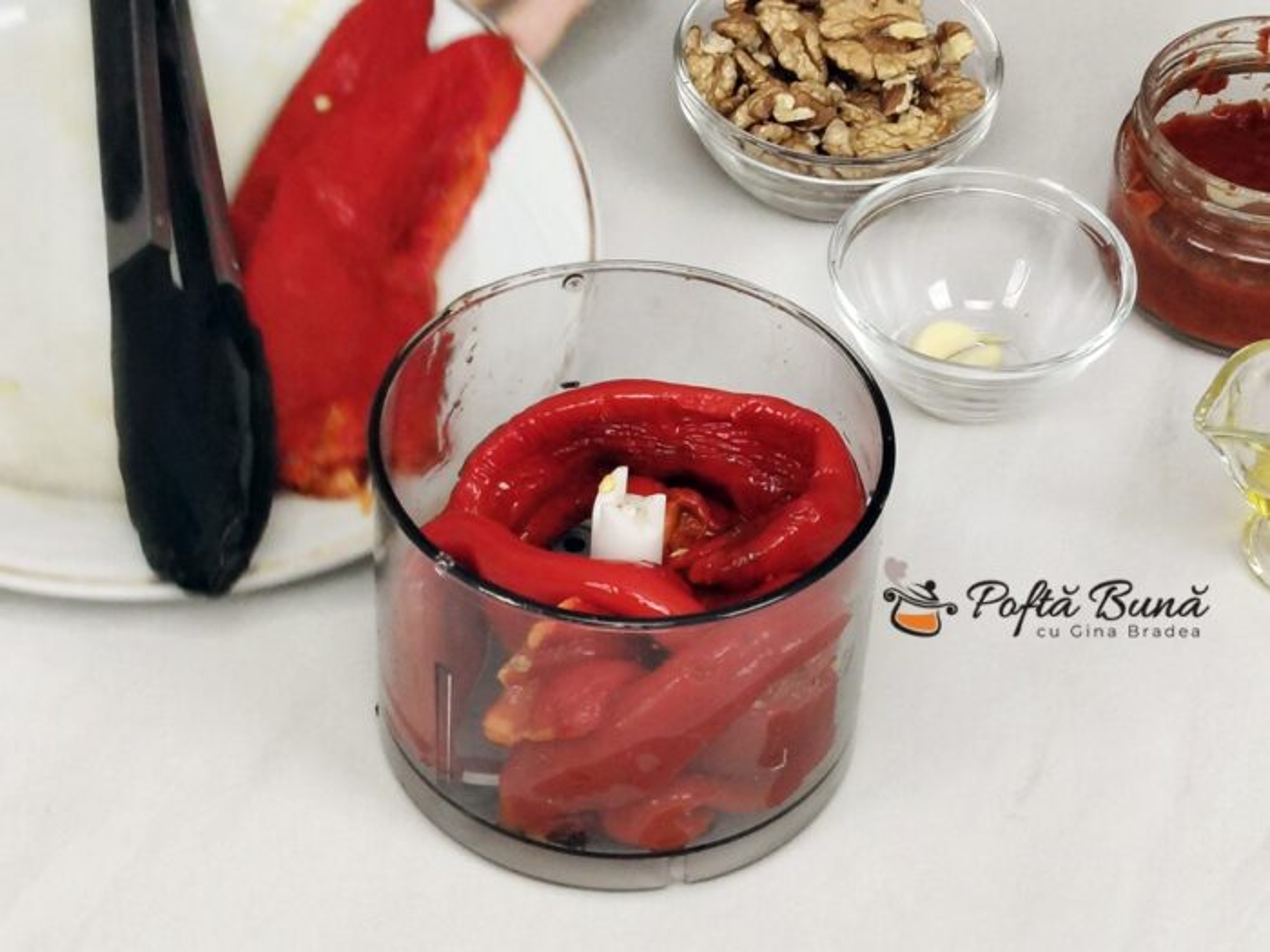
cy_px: 476
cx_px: 635
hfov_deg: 15.9
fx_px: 4549
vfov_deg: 12.0
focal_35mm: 124
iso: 353
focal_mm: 5.25
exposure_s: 1/50
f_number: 1.75
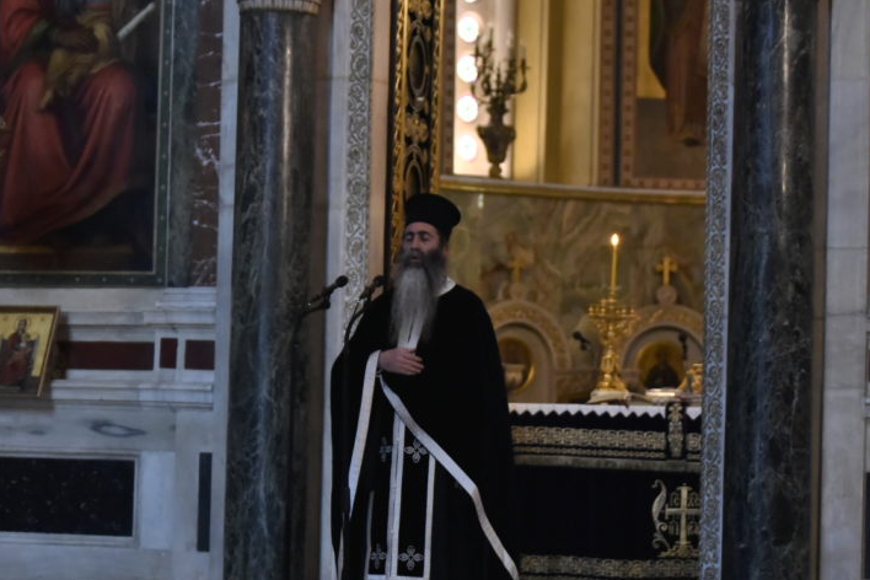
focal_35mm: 123
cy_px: 348
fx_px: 2972
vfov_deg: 11.1
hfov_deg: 16.6
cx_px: 350
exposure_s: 1/160
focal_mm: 85
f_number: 2.8
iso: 3200
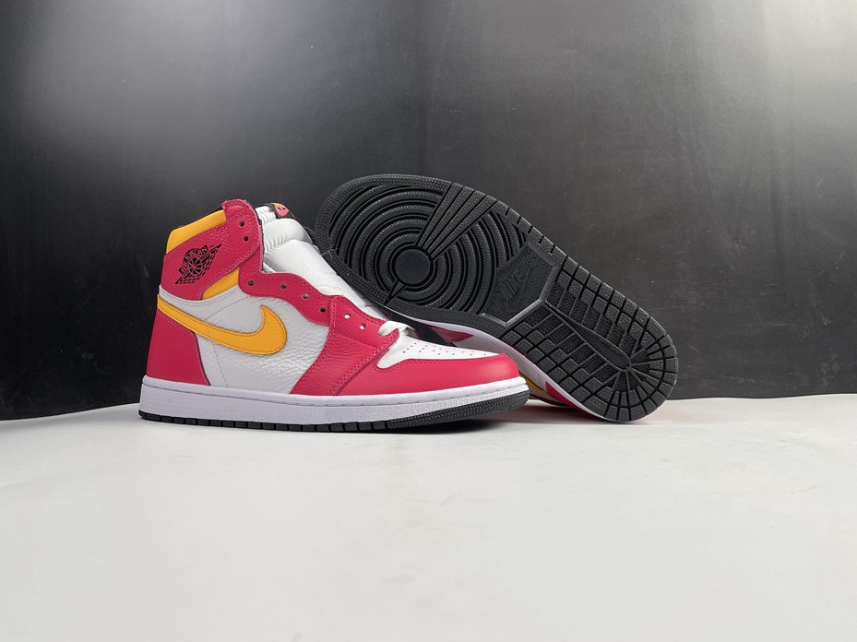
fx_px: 693
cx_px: 433
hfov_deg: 63.5
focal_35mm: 28
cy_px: 326
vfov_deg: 49.7
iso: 80
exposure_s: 1/121
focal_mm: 4.2
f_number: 1.6
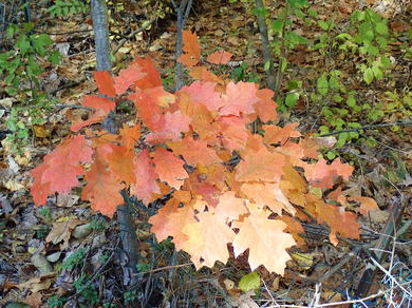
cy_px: 185
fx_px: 809
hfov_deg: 28.6
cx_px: 217
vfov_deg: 21.6
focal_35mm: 68
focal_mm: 9.6
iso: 160
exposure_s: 1/100
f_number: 3.4
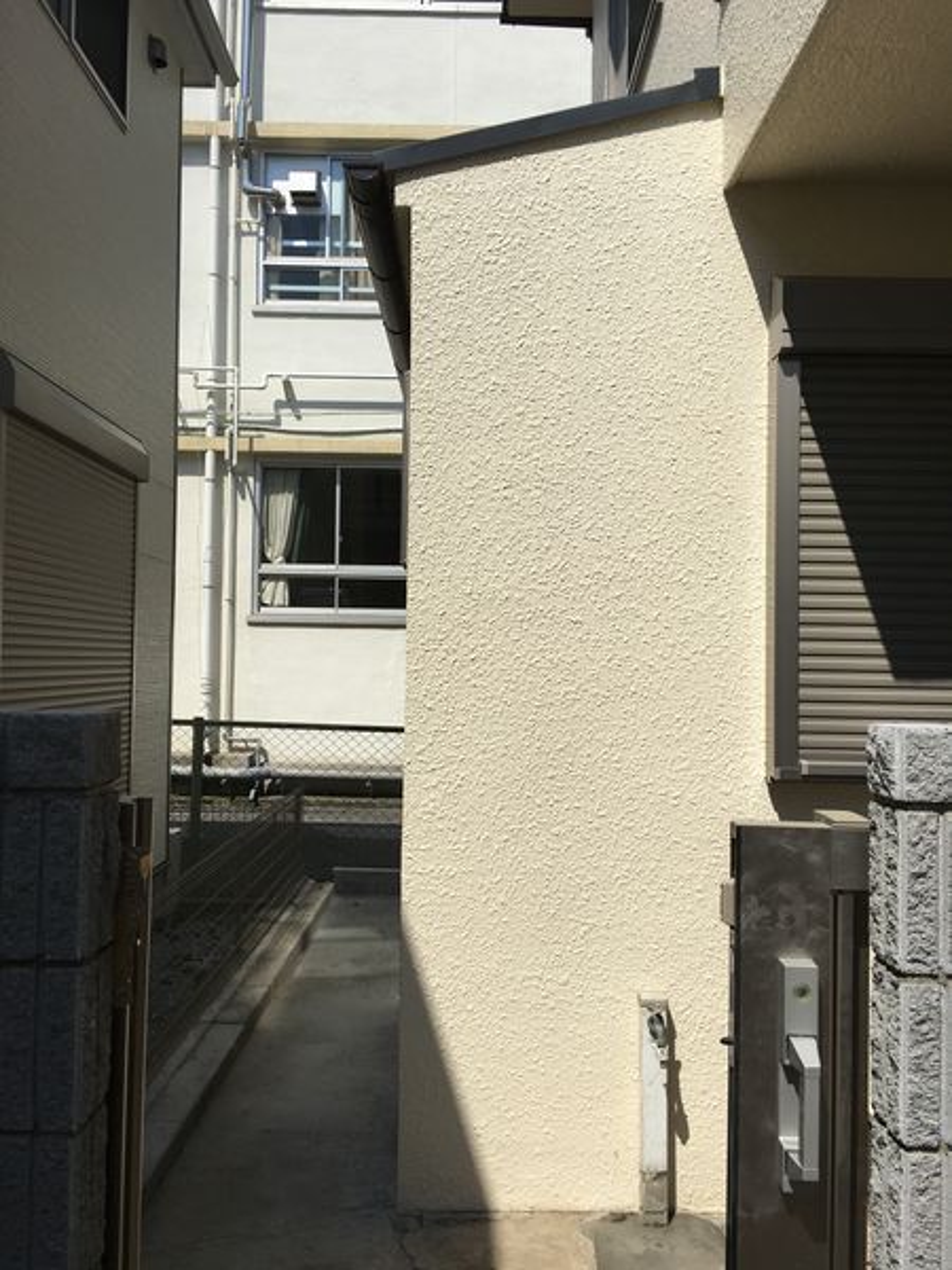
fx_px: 1063
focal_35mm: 29
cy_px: 635
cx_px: 476
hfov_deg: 48.2
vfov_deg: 61.7
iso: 25
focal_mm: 4.15
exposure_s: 1/2849
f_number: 2.2
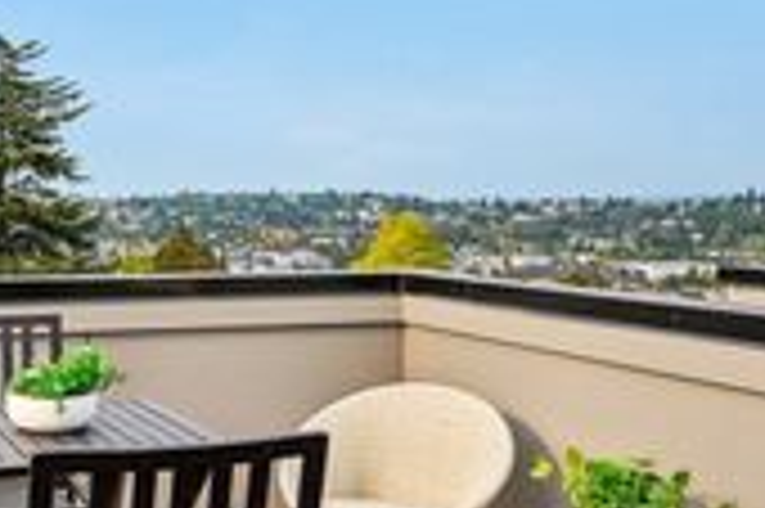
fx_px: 1061
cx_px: 135
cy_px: 214
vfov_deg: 26.9
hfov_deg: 37.9
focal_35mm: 50
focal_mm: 17
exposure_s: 1/200
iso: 100
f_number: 8
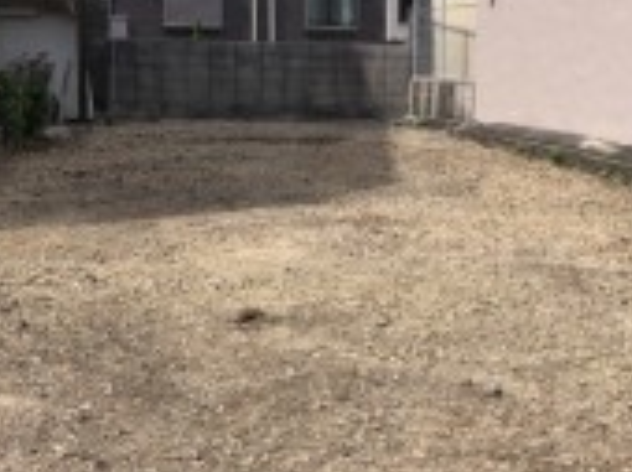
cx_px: 394
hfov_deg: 27.3
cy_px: 225
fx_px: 1294
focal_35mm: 71
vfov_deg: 20.7
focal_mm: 3.99
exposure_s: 1/1043
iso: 20
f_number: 1.8
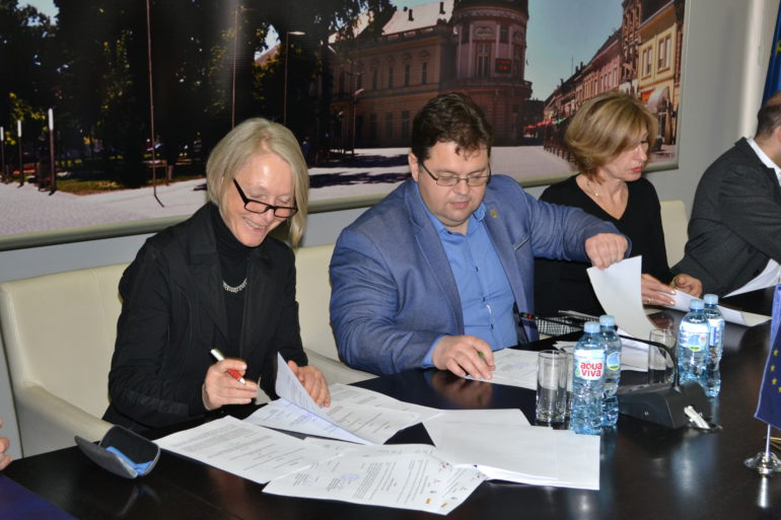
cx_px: 390
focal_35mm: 57
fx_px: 1236
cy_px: 260
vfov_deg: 23.8
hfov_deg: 35.1
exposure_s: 1/60
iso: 800
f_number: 6.3
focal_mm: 38
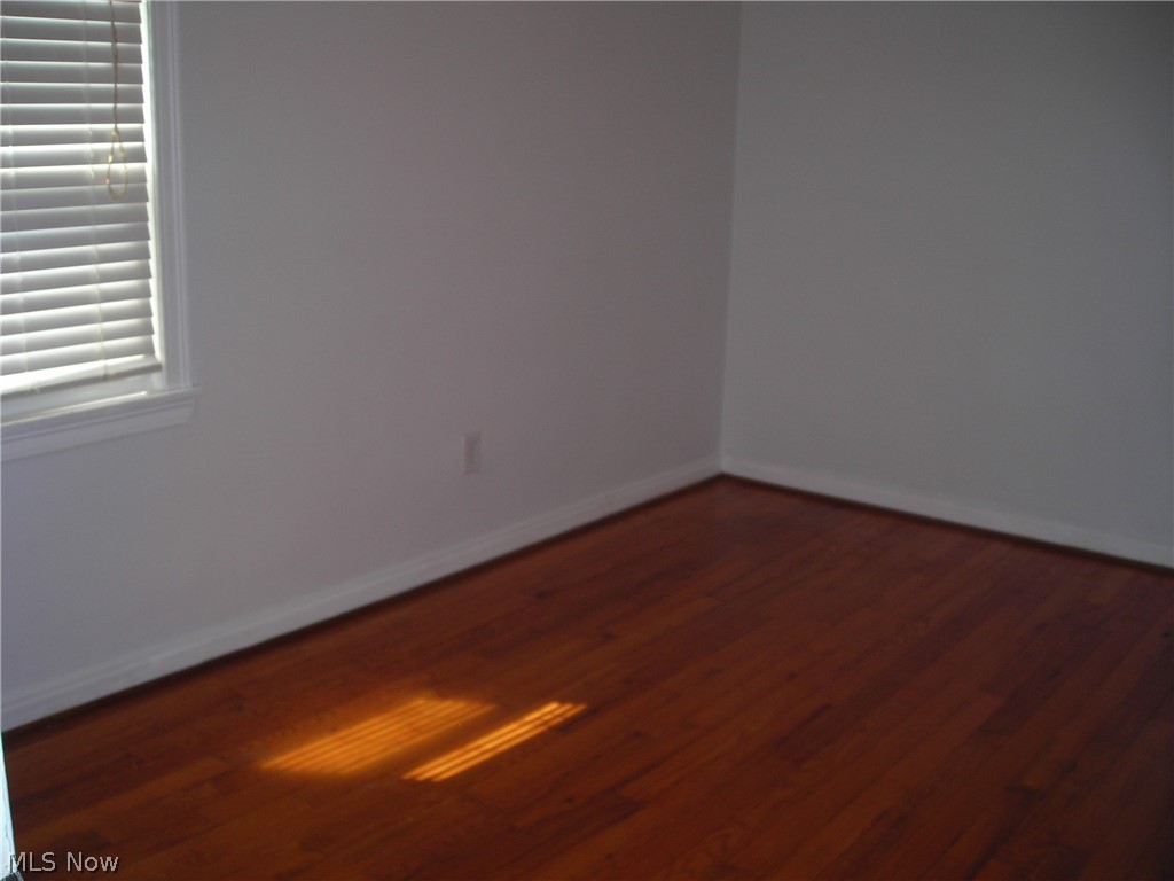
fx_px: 1289
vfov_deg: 37.7
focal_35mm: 38
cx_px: 587
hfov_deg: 49.0
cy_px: 440
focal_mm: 6.3
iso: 50
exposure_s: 1/60.1
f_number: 3.2
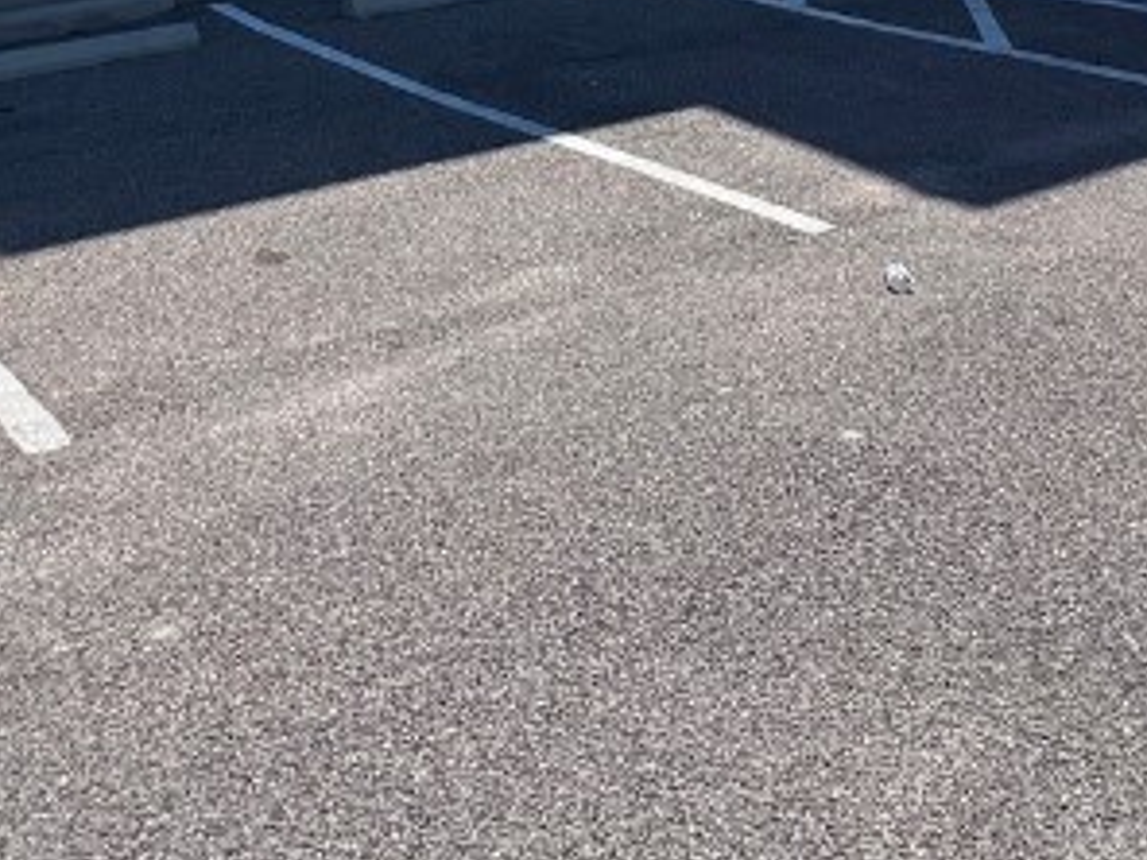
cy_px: -612
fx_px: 1491
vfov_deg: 22.3
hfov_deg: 42.0
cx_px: 616
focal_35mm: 45
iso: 32
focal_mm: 1.57
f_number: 1.8
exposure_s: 1/1531
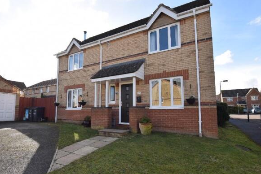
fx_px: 135
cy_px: 97
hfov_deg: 88.2
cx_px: 126
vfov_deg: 65.6
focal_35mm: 19
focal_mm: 11
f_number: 7.1
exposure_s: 1/200
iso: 100
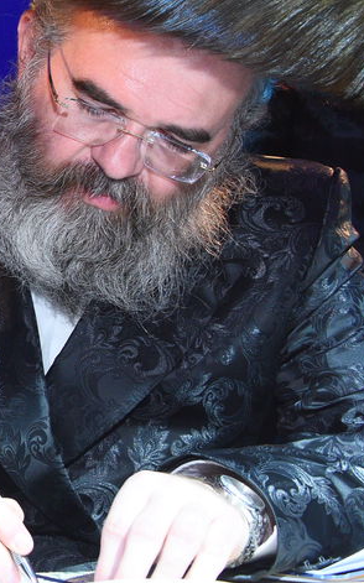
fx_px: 1636
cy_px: 162
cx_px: -376
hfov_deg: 11.4
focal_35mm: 103
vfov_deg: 20.1
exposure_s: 1/125
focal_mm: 34
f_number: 5.6
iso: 1600
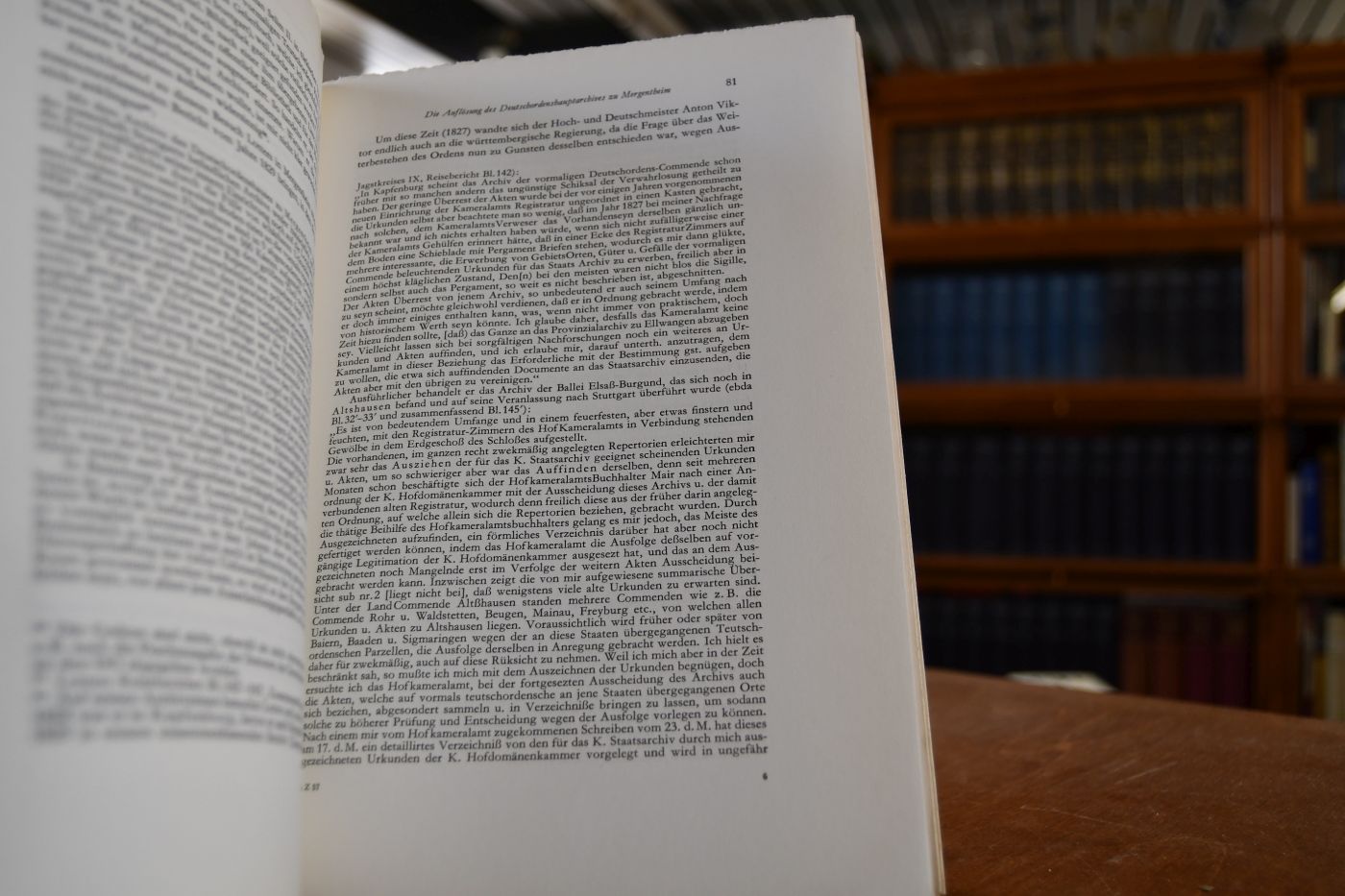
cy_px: 448
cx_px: 672
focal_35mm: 33
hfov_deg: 57.2
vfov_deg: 40.0
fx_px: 1233
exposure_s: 1/250
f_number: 3.5
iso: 450
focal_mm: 22
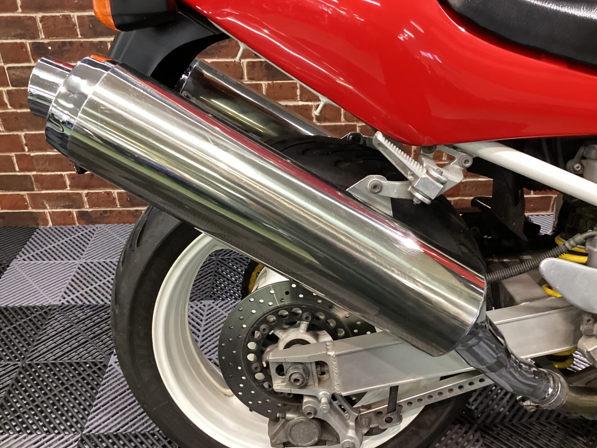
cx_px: 298
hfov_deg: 58.4
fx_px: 535
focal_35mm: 31
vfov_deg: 45.4
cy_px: 224
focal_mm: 3.3
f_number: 2.4
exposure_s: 1/40
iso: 320
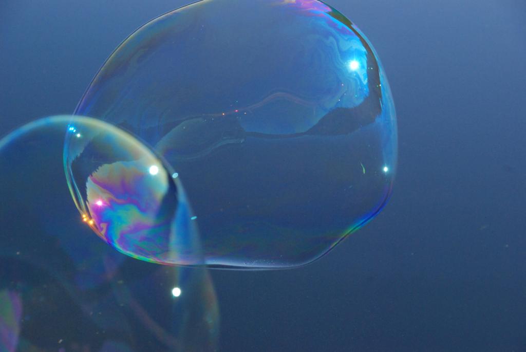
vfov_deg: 8.7
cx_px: 263
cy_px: 176
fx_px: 2303
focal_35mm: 158
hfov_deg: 13.0
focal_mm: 105
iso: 1000
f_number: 9.5
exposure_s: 1/1500
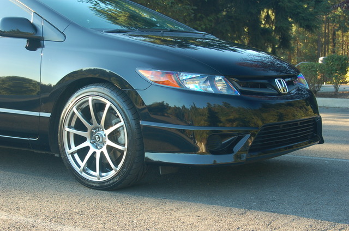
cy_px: 116
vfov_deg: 18.8
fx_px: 697
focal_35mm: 72
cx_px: 174
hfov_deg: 28.1
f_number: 6.3
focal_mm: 48
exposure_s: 1/10
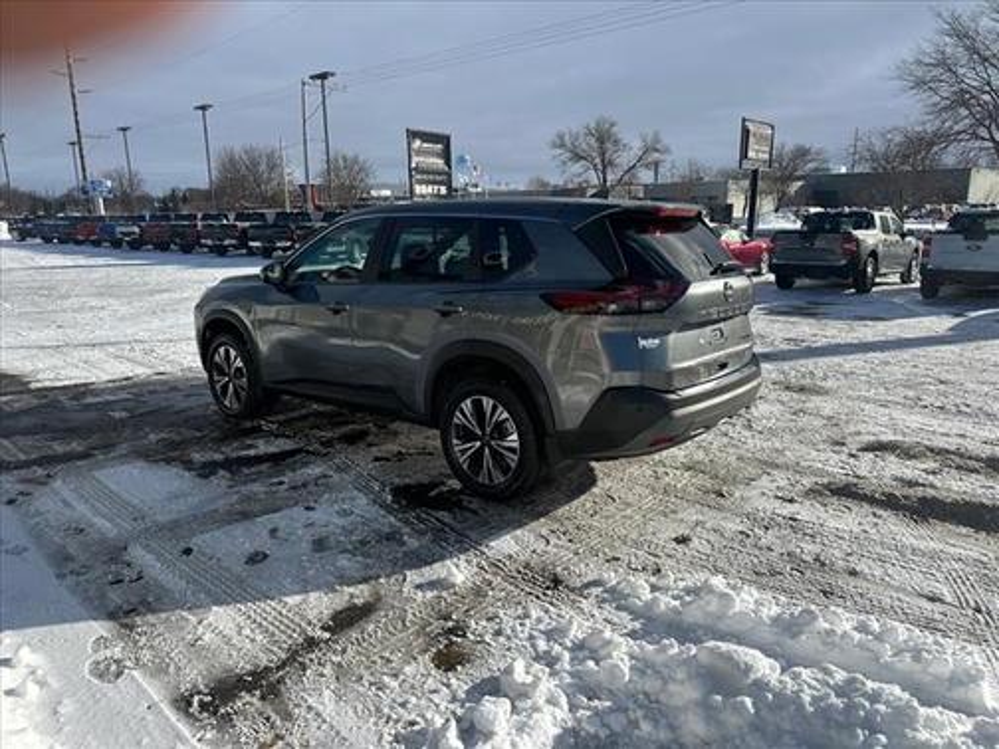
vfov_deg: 56.8
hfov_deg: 71.6
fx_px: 693
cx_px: 500
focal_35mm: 24
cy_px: 374
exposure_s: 1/7576
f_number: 1.78
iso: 80
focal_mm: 6.86
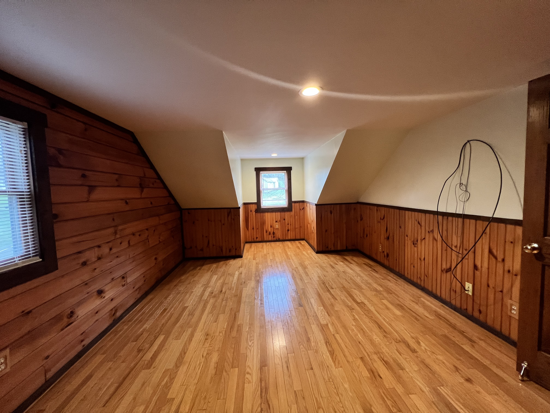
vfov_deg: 89.9
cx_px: 275
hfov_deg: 106.2
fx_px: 207
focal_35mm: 13
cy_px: 206
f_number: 1.8
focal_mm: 1.57
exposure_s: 1/60
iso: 320
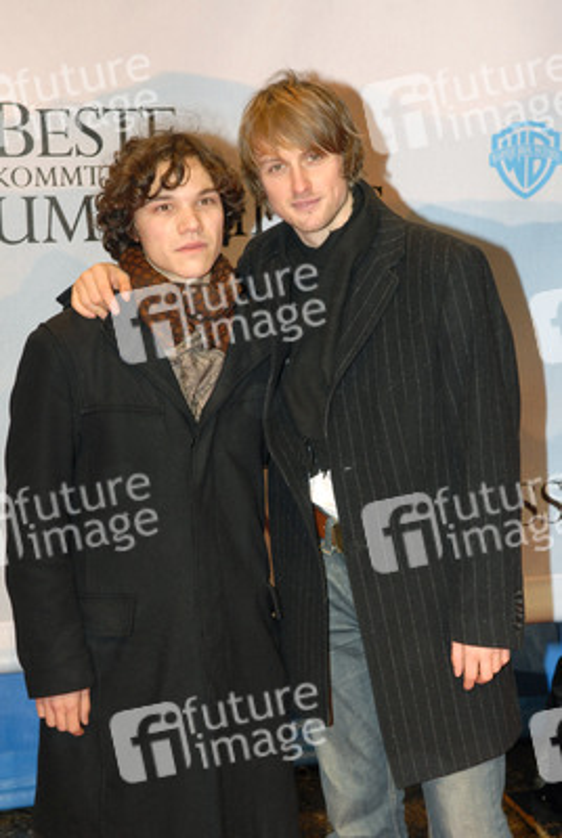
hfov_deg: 16.6
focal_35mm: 82
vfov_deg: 24.6
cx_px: 281
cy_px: 419
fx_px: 1925
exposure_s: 1/100
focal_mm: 55
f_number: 5.6
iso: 500
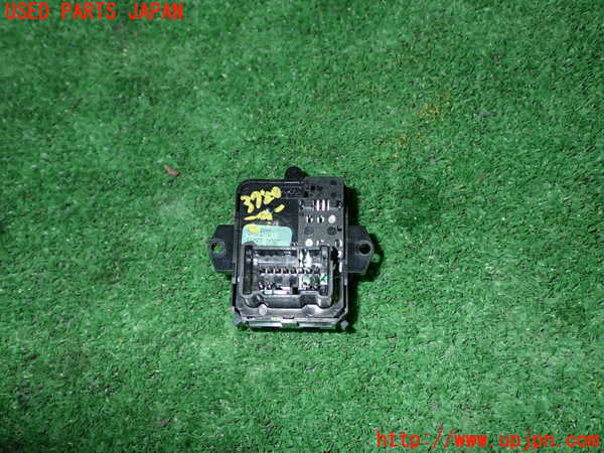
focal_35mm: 38
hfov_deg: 49.0
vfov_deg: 37.7
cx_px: 302
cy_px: 226
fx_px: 663
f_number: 8
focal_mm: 6.83
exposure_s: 1/40
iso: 320
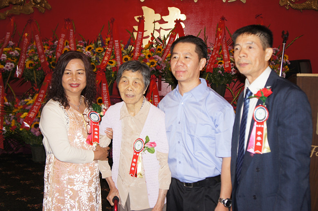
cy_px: 106
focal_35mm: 44
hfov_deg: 45.0
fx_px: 384
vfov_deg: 30.8
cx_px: 159
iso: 200
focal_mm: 29
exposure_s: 1/60
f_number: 4
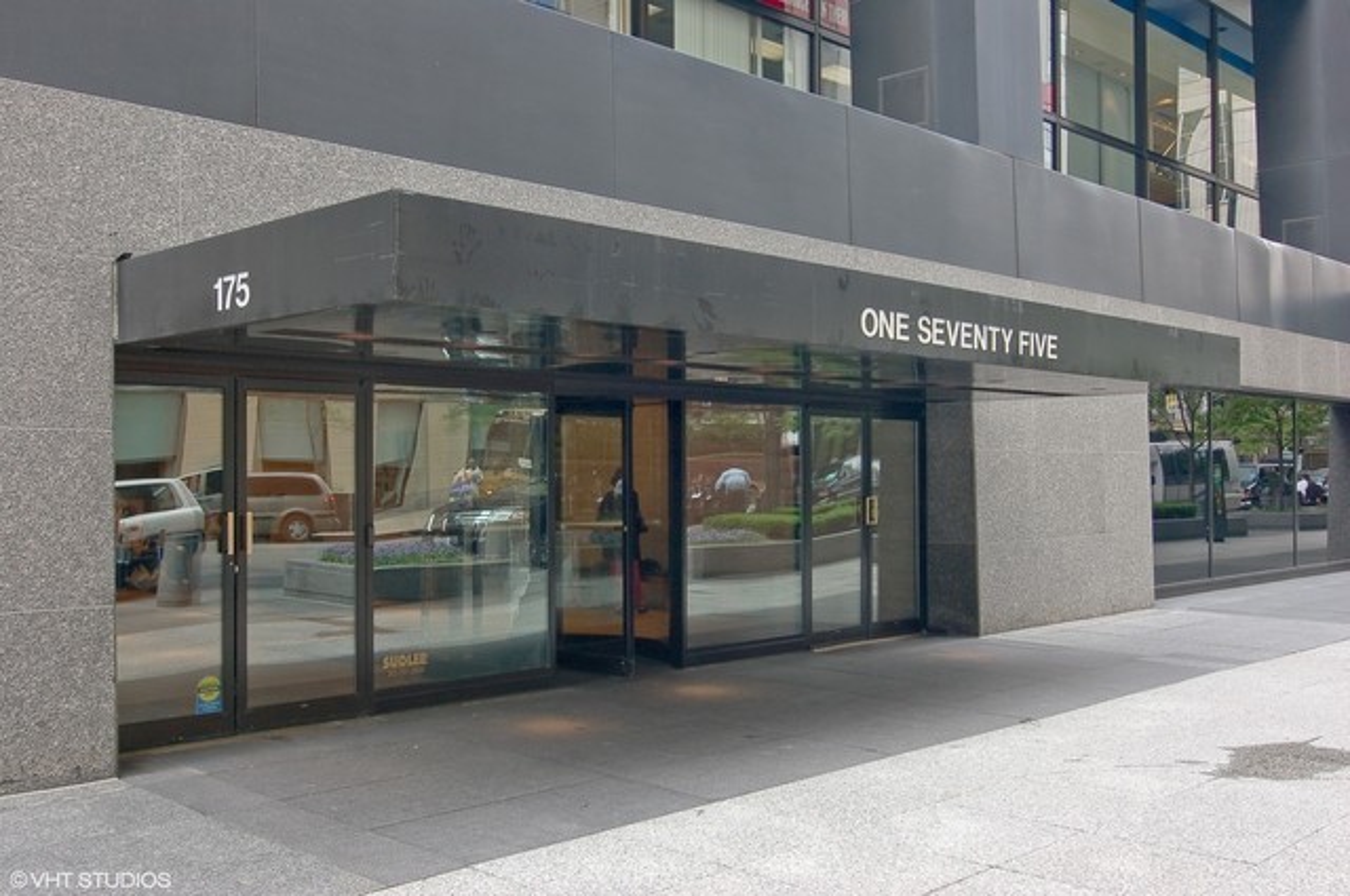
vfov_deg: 36.8
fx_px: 1348
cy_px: 448
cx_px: 675
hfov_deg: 53.2
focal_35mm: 36
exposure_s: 1/40
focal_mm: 24
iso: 200
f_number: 9
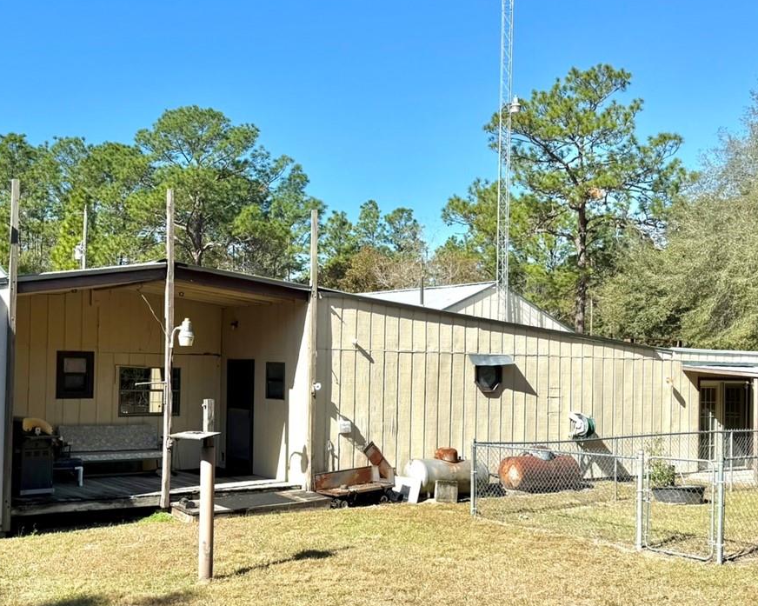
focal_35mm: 43
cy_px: 342
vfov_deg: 34.8
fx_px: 964
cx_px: 296
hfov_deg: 42.7
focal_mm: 6.76
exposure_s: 1/3953
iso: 80
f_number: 1.78
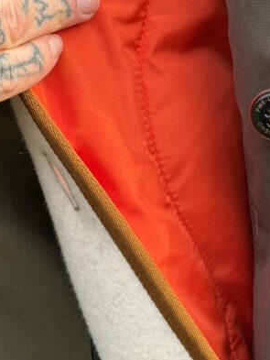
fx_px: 1299
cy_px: 22
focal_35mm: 125
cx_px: 164
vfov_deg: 15.5
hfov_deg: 11.9
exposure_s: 1/377
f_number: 1.78
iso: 80
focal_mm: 6.76
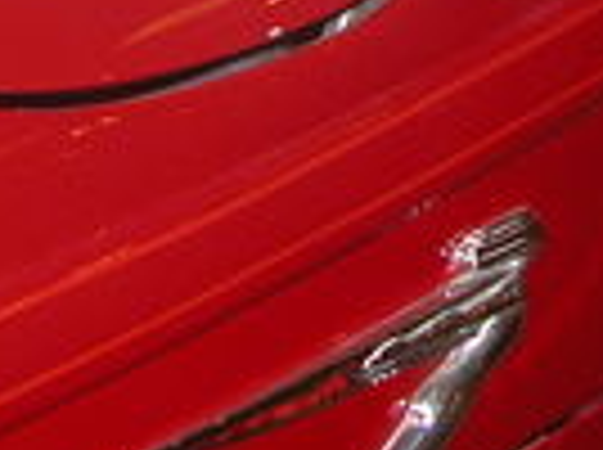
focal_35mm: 209
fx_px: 3634
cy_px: -369
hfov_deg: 9.4
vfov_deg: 6.9
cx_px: 562
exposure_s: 1/60
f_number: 2.8
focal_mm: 8.9
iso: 100
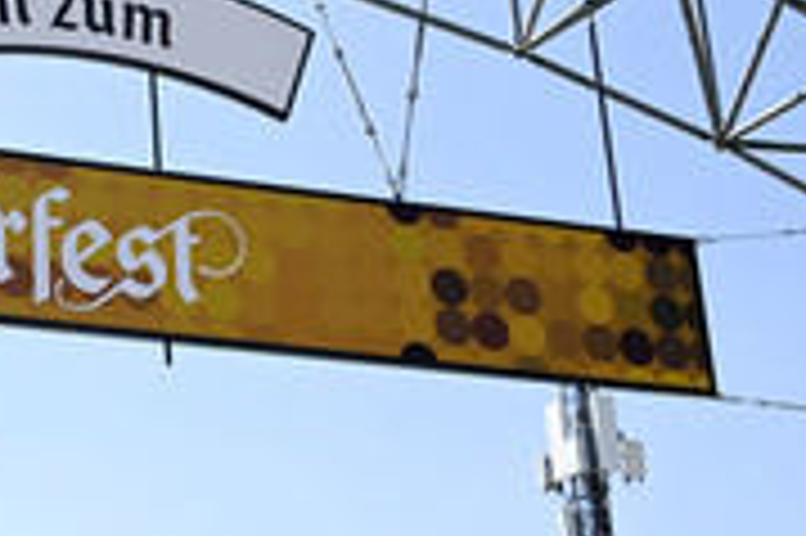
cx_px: -169
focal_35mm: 88
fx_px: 1968
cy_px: 275
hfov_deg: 21.4
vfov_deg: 15.5
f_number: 9
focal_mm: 35
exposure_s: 1/160
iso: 100
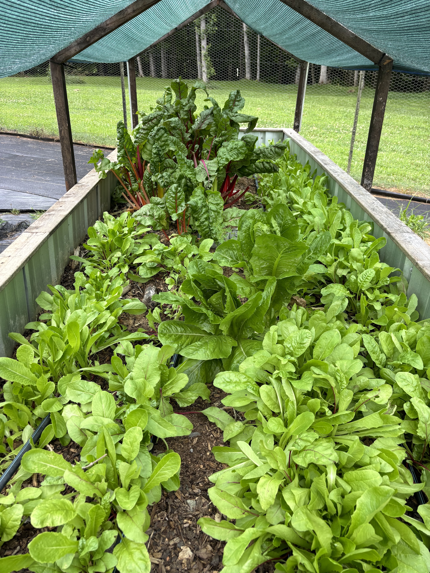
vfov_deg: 67.3
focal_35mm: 26
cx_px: 215
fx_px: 431
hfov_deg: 53.1
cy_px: 286
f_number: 1.6
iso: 40
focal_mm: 5.96
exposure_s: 1/121
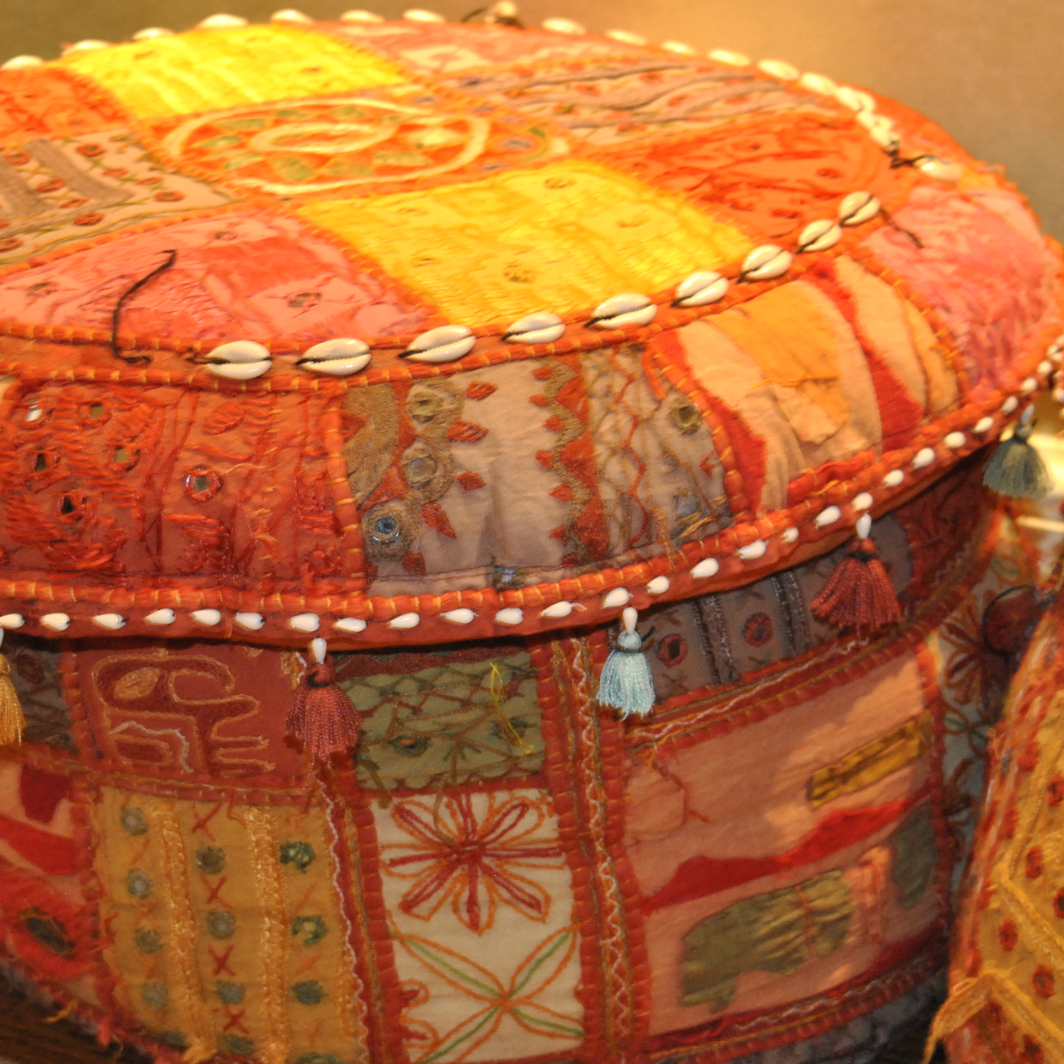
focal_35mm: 83
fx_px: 2886
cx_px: 519
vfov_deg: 20.9
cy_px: 526
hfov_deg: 20.9
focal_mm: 40
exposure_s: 1/25
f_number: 5
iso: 800
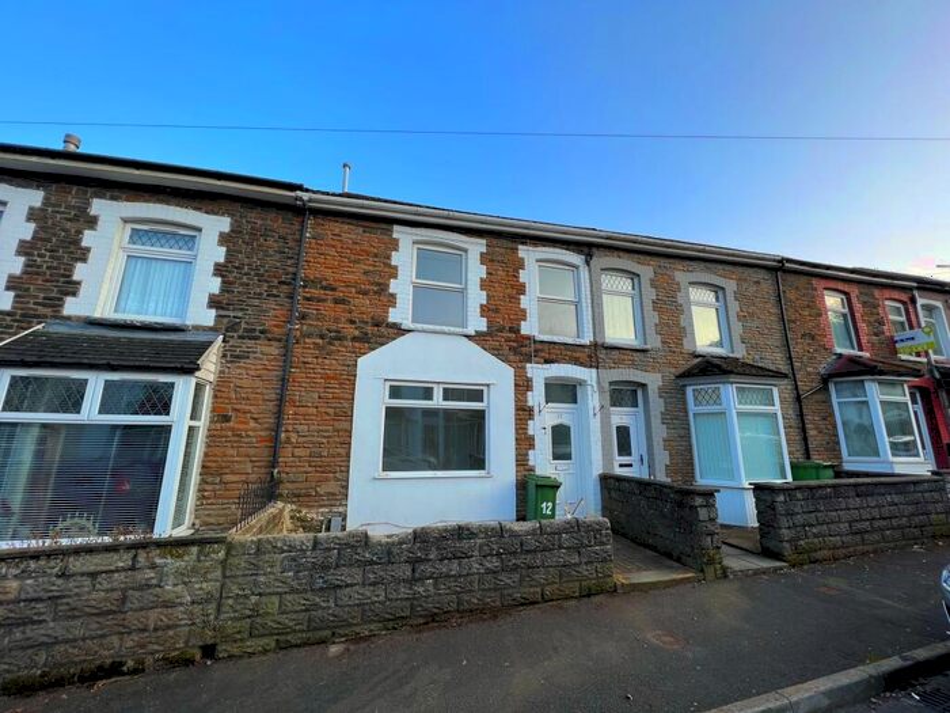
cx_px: 475
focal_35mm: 13
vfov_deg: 89.9
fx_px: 357
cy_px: 356
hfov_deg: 106.2
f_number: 1.8
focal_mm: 1.57
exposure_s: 1/298
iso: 32
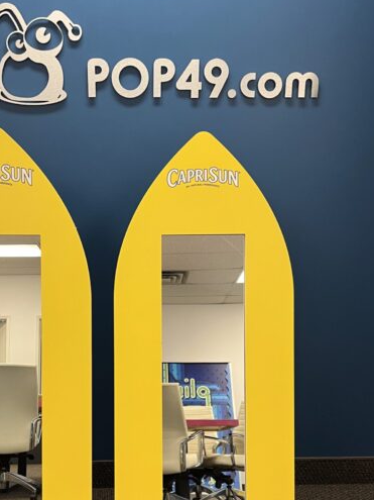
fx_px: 605
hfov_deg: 34.0
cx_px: 124
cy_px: 314
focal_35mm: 42
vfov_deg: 44.4
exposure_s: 1/60
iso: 100
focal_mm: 5.7
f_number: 1.5
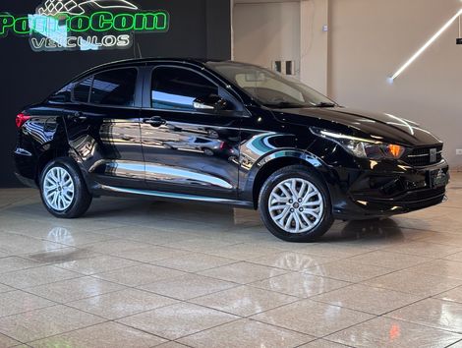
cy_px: 174
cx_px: 231
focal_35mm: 52
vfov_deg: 28.1
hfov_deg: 36.8
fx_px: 695
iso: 100
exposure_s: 1/60
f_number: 1.6
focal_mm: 5.96
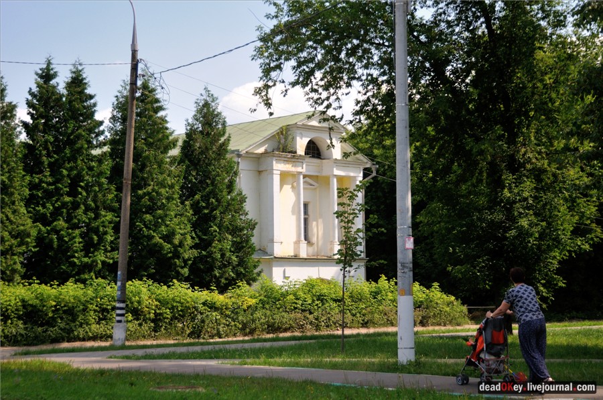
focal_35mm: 68
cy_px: 200
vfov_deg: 20.1
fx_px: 1129
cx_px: 302
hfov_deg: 29.9
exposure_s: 1/640
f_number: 5
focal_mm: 45
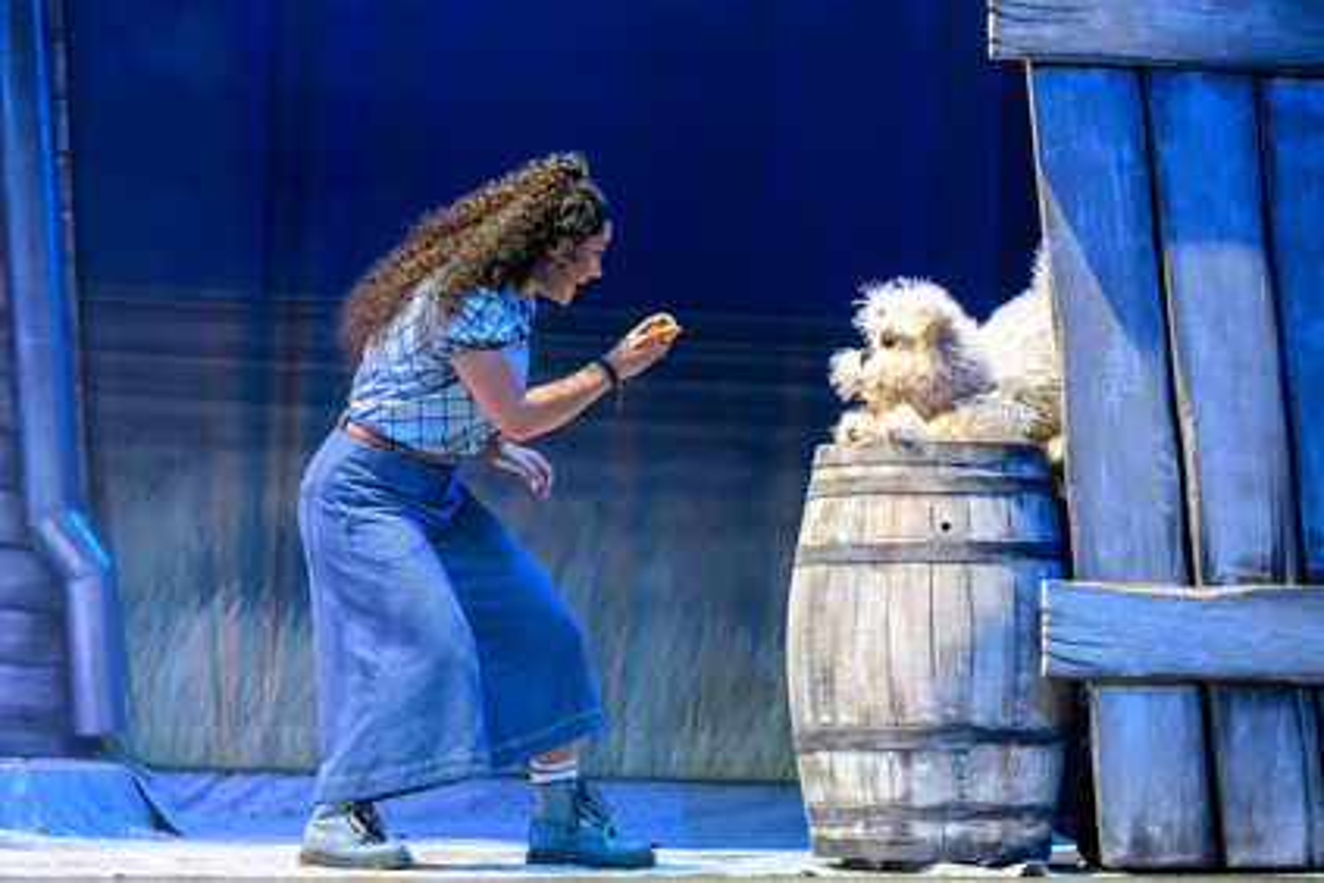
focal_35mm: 145
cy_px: 442
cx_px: 662
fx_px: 5332
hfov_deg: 14.2
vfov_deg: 9.5
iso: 3200
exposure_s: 1/250
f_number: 3.2
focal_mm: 145
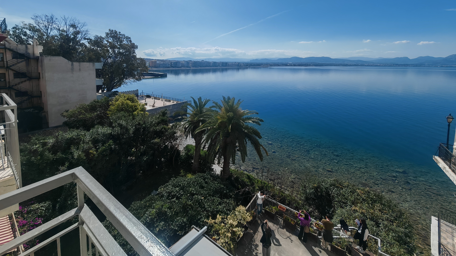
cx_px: 223
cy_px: 80
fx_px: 181
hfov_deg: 103.0
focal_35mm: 15
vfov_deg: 68.0
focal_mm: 1.82
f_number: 2
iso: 50
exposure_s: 1/1827
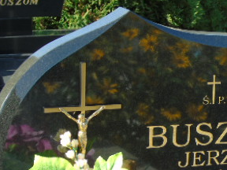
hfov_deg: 9.4
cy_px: 183
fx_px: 1371
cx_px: 221
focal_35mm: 209
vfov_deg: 7.1
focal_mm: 17
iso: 80
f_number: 4.3
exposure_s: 1/160
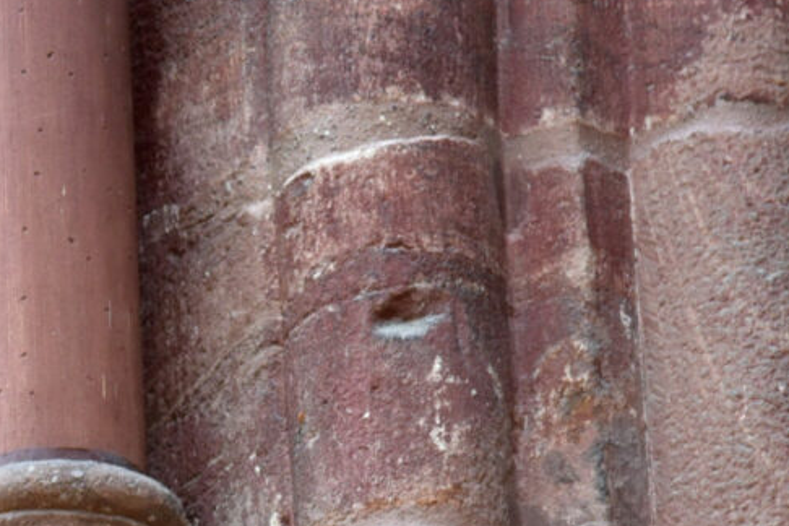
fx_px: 8306
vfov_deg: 3.6
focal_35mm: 379
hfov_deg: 5.4
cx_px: -252
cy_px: 807
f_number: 4
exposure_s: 1/250
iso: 720
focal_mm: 120
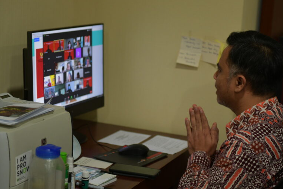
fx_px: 739
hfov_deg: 21.6
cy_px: 102
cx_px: 169
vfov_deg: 14.6
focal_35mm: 94
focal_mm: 70
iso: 800
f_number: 2.8
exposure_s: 1/80
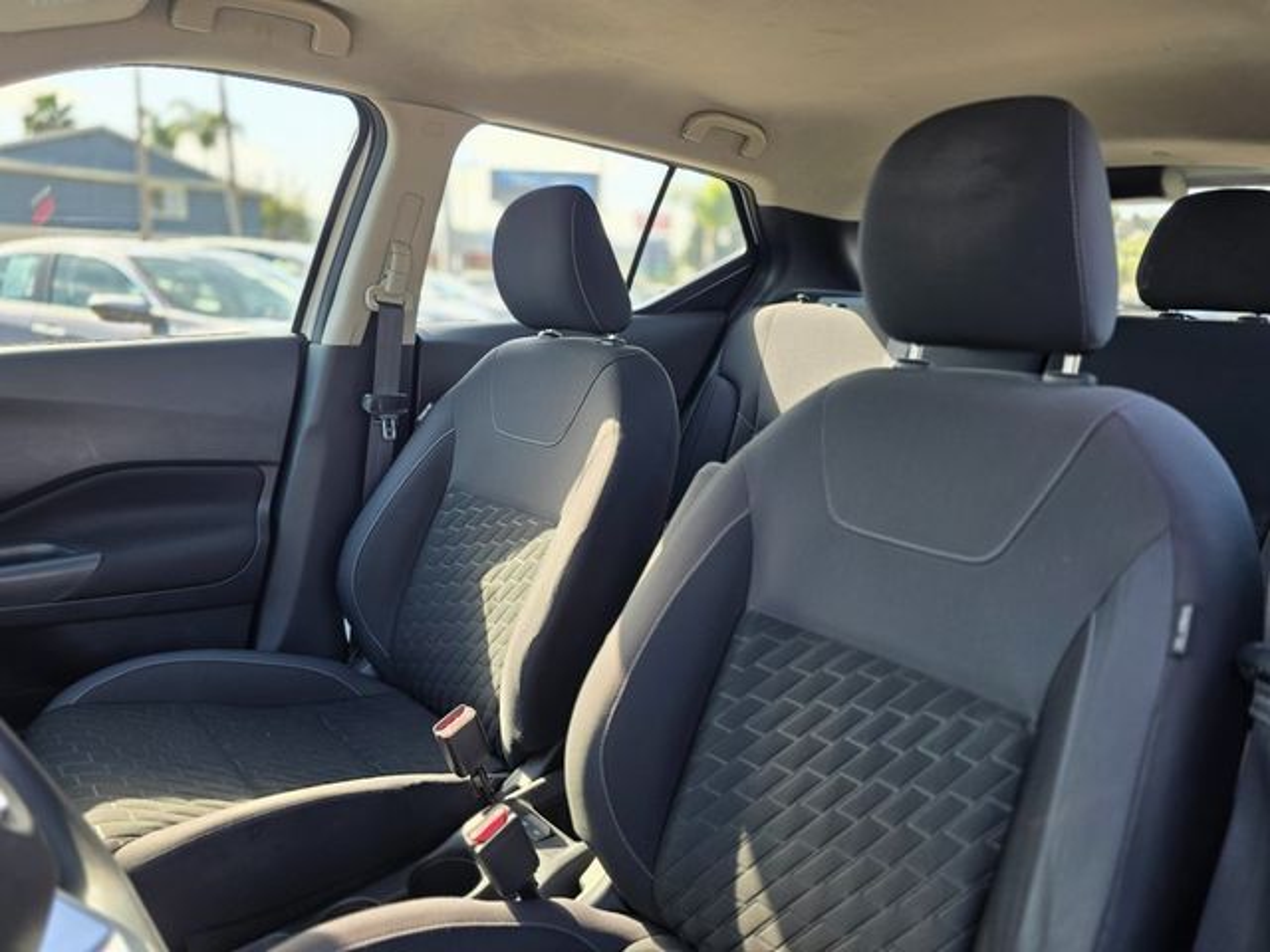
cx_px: 635
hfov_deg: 73.9
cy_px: 476
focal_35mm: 23
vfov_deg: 58.9
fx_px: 844
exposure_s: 1/180
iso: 32
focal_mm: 6.3
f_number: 1.7
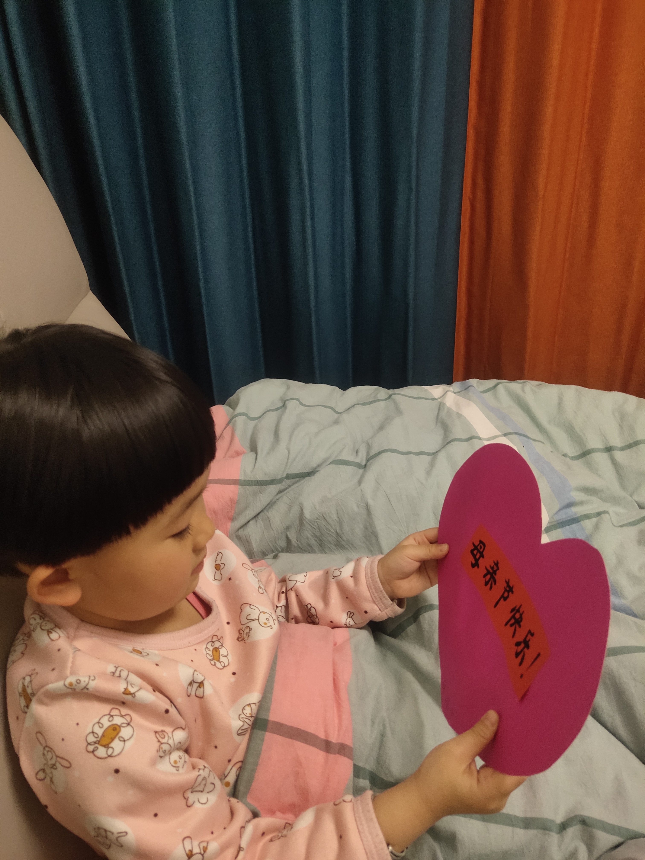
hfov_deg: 48.2
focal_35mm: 29
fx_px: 720
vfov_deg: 61.7
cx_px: 322
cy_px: 430
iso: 411
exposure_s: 1/50
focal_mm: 4.27
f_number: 1.8
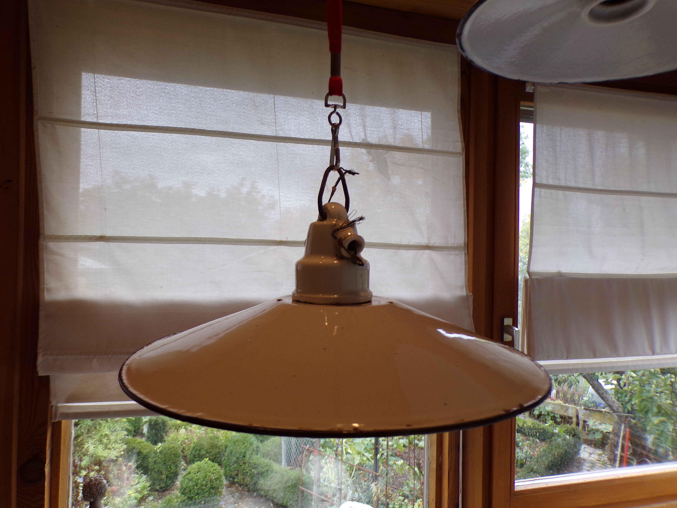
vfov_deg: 56.8
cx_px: 338
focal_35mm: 24
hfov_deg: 71.6
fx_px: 469
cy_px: 254
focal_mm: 4.3
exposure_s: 1/60
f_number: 3
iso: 80
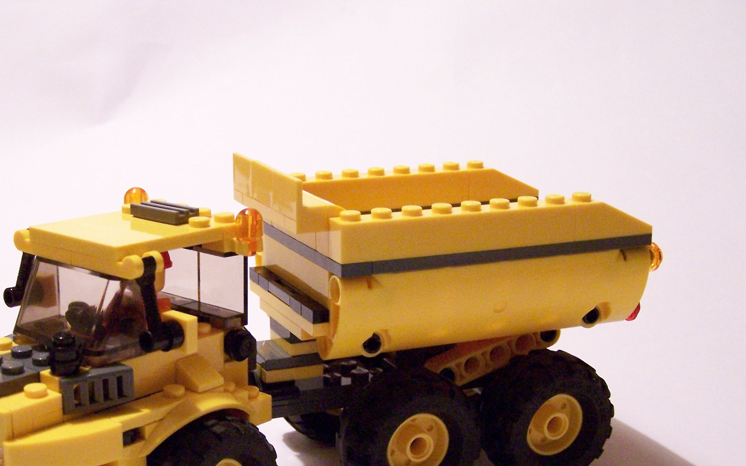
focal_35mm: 63
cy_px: 341
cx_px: 301
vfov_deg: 20.5
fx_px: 1281
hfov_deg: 32.4
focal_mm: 8
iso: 400
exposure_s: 1/10
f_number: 3
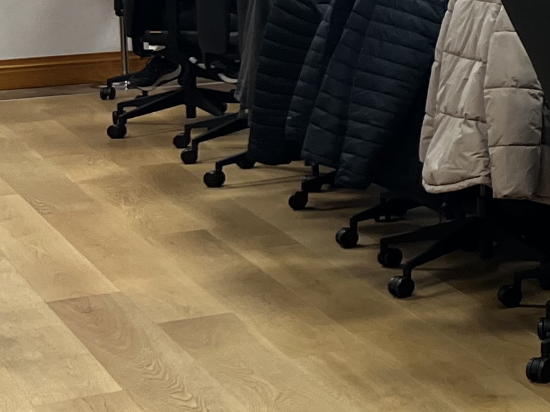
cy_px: -6
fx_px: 1891
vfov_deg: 12.3
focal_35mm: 119
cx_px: 1212
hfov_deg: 13.4
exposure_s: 1/99
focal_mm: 5.7
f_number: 1.5
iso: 100
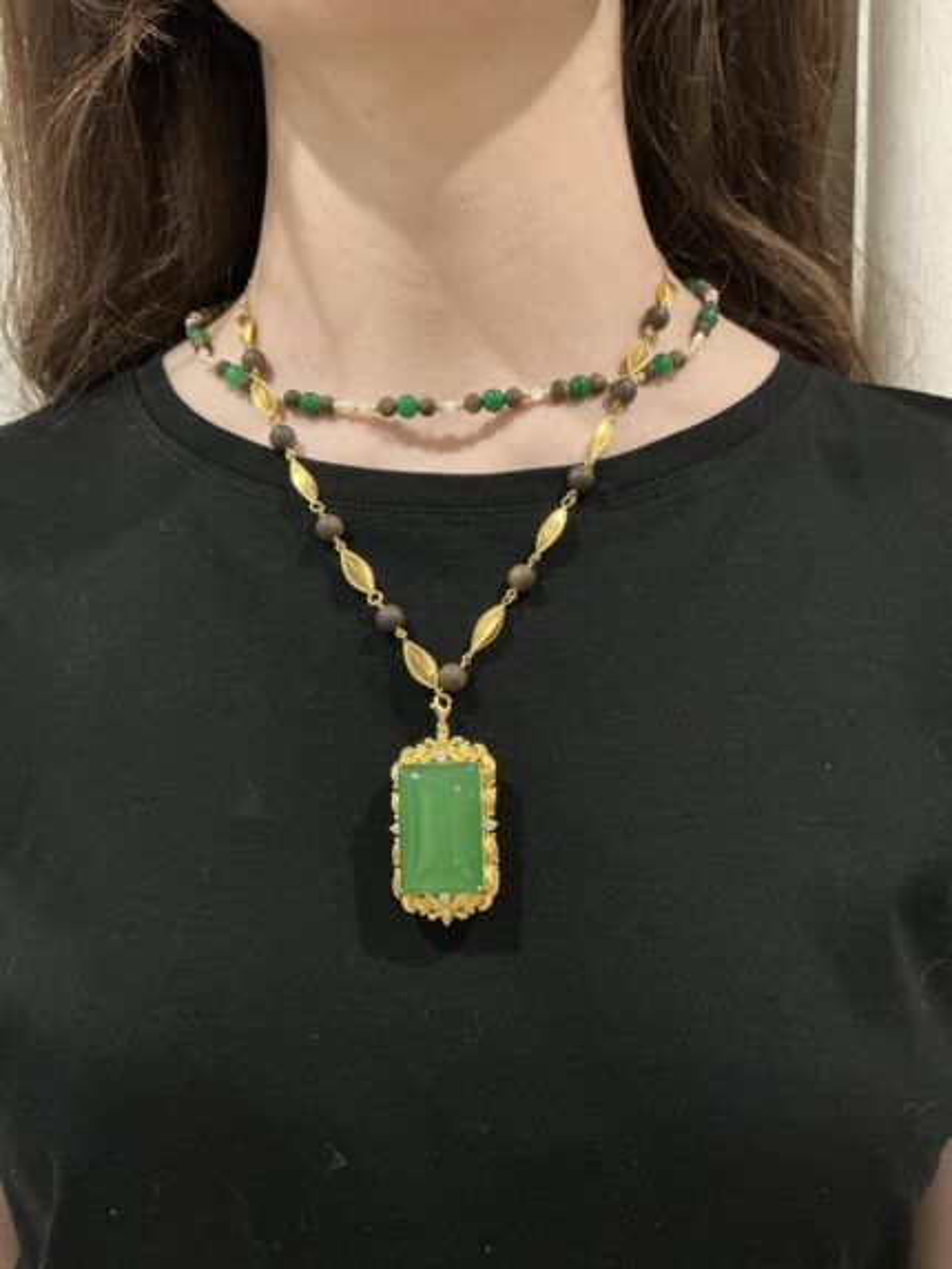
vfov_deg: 63.4
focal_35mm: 28
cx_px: 476
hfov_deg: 49.8
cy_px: 634
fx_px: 1026
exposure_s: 1/38
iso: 250
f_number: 1.8
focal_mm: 3
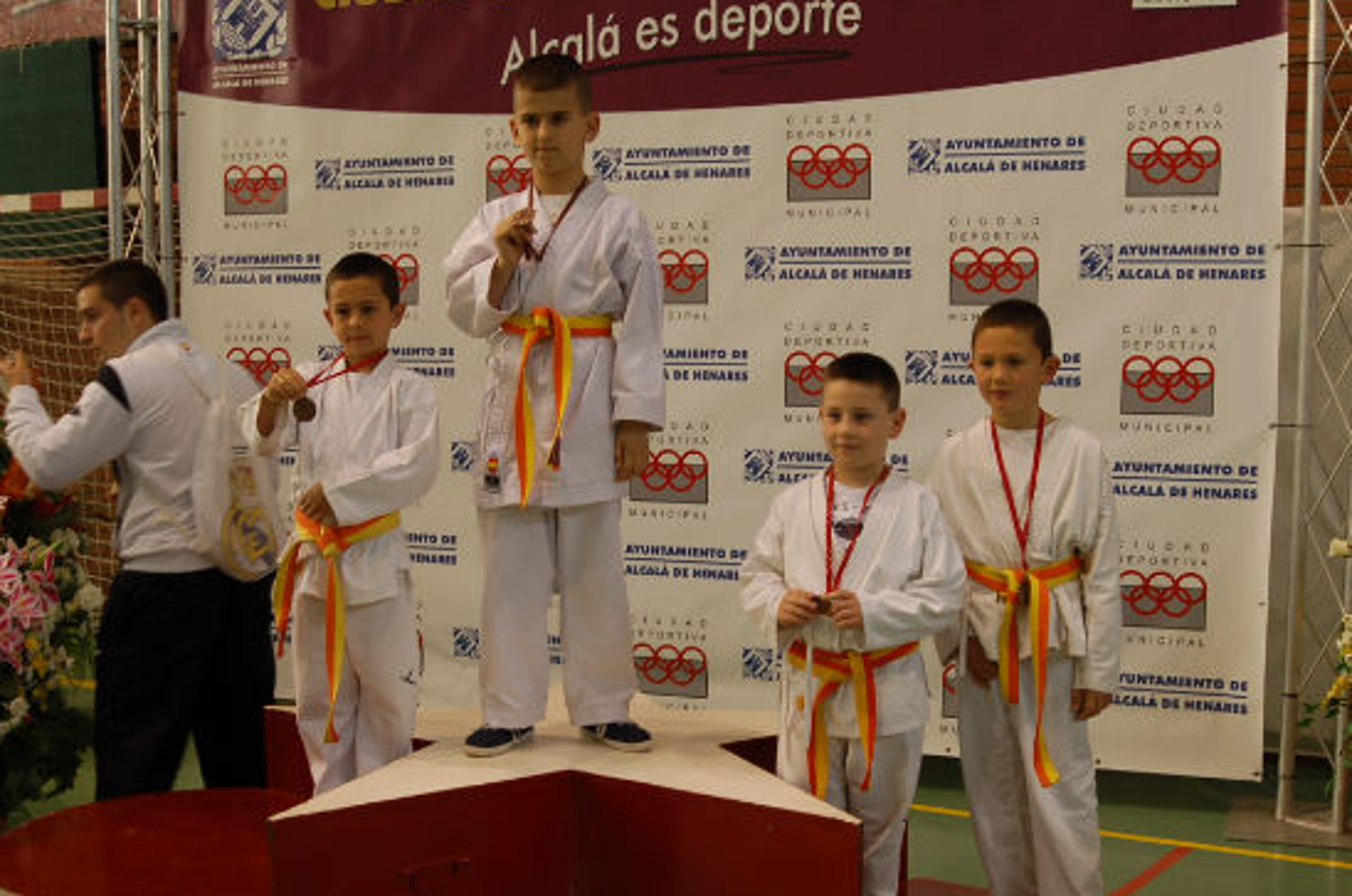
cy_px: 484
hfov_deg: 42.8
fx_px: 1724
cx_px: 676
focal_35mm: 46
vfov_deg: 29.1
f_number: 4
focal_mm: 28
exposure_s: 1/60
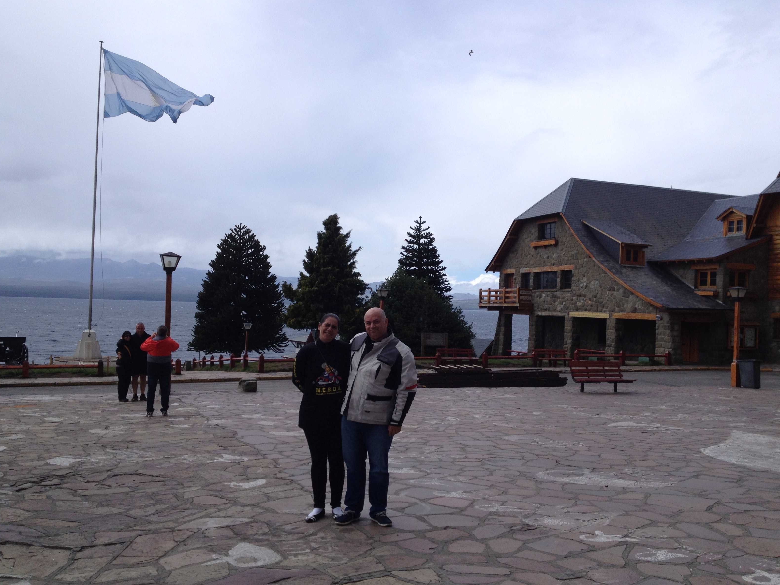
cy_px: 296
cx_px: 394
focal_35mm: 36
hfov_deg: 51.4
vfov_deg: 39.7
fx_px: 811
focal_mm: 4.28
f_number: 2.4
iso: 50
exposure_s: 1/2208
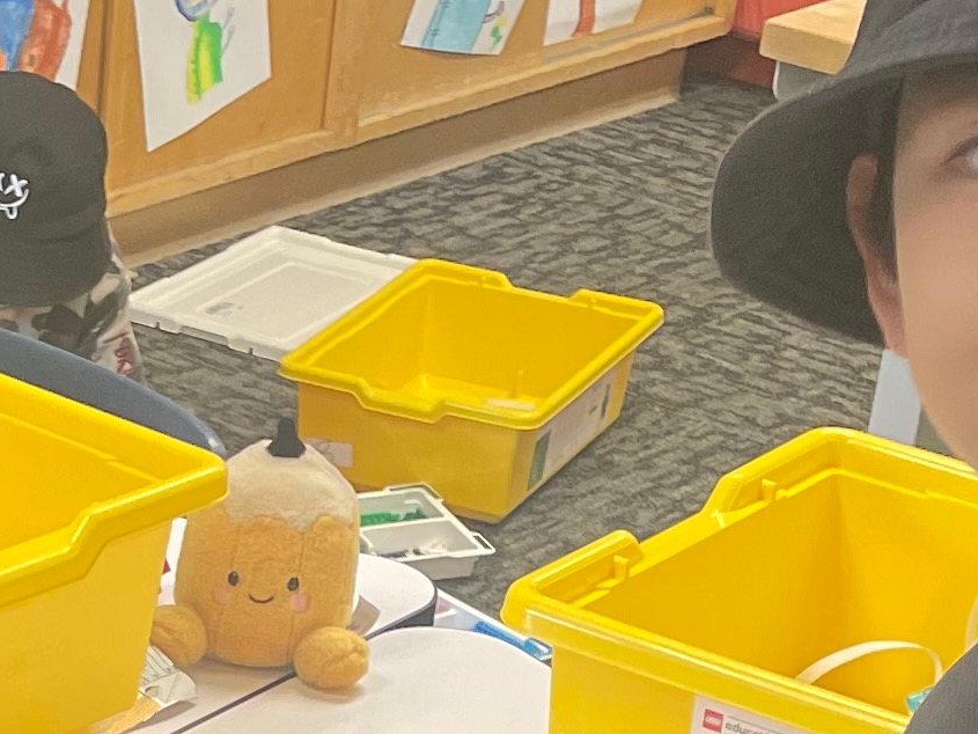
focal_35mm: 124
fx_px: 3504
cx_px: -155
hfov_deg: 15.4
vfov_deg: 11.2
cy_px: 1286
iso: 125
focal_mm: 4.2
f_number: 1.6
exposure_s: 1/120
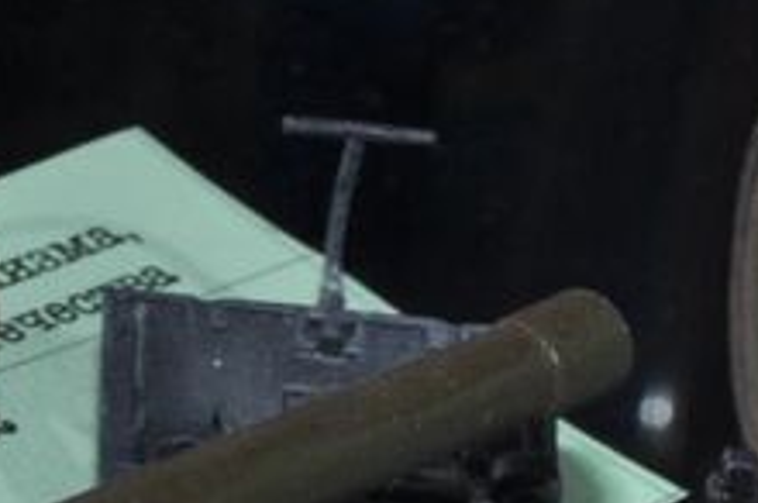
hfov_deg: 4.6
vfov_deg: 3.1
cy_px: 262
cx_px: -903
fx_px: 9188
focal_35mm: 437
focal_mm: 50
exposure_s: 1/200
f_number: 11
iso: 200
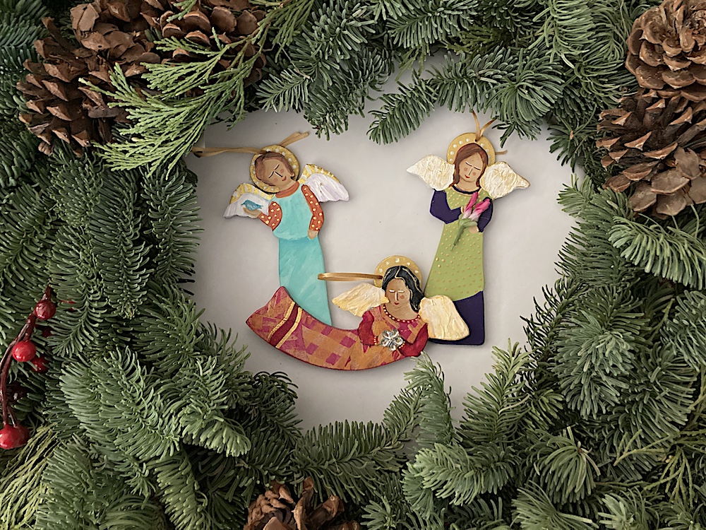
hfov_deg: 63.4
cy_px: 265
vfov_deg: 49.7
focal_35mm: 28
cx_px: 353
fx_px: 571
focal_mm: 3.99
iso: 640
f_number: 1.8
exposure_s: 1/30
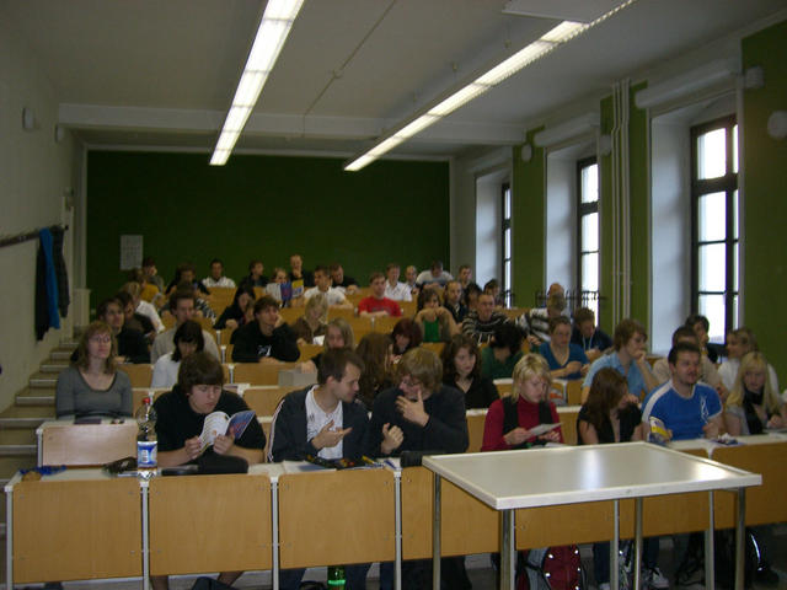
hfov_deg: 49.0
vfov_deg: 37.7
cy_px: 295
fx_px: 864
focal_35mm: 38
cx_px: 394
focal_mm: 6.2
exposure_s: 1/60
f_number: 2.7
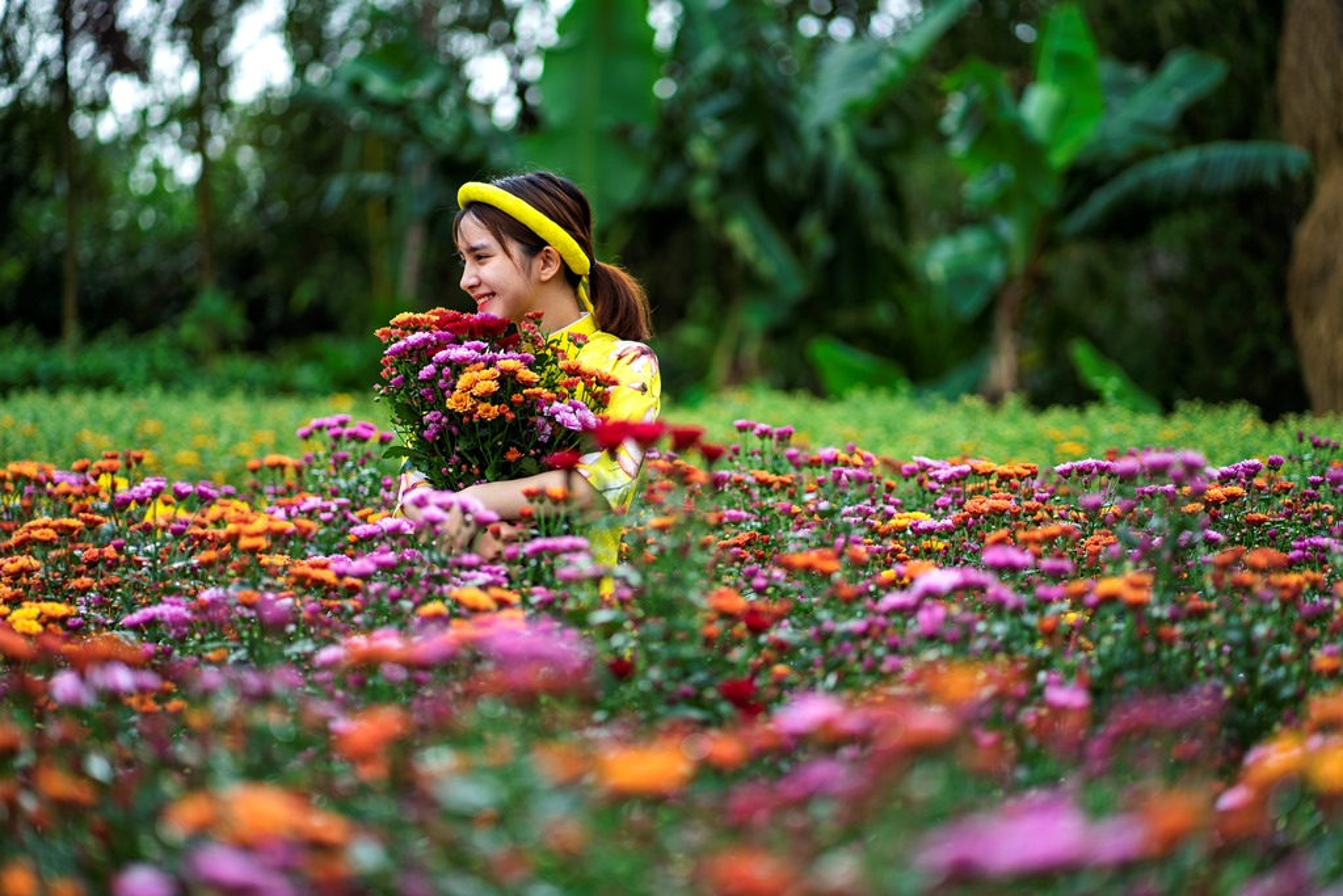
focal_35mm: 85
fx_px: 3171
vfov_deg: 16.1
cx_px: 672
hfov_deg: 23.9
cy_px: 448
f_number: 1.8
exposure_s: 1/640
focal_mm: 85
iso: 100
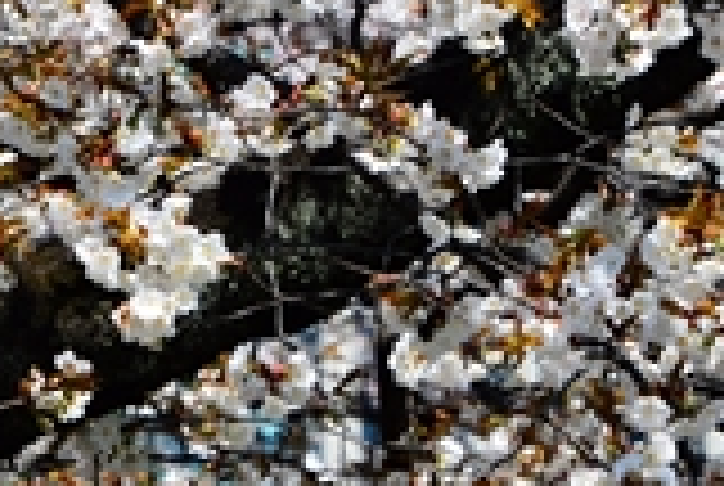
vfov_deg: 2.1
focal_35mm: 670
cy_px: 594
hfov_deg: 3.1
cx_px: -229
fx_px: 13499
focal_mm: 135
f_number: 10
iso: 400
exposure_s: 1/400
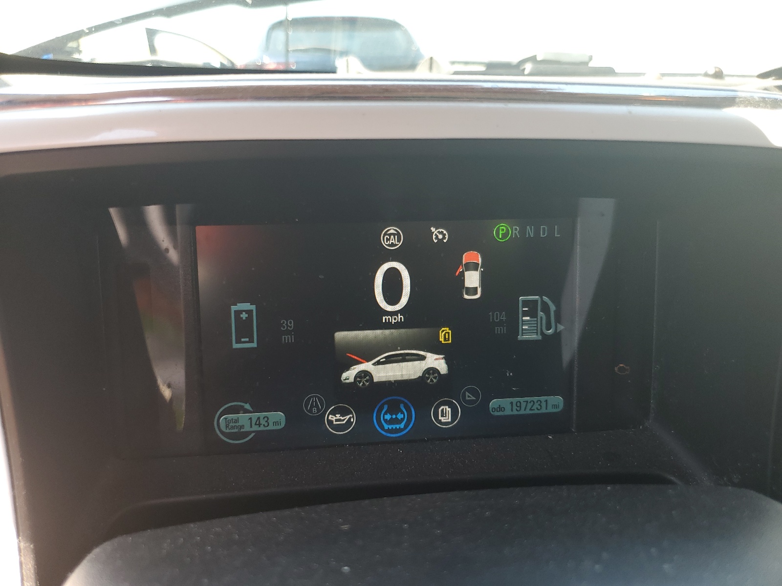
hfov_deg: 67.3
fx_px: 587
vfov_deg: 53.1
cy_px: 293
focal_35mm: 26
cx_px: 391
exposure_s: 1/179
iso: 50
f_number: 1.5
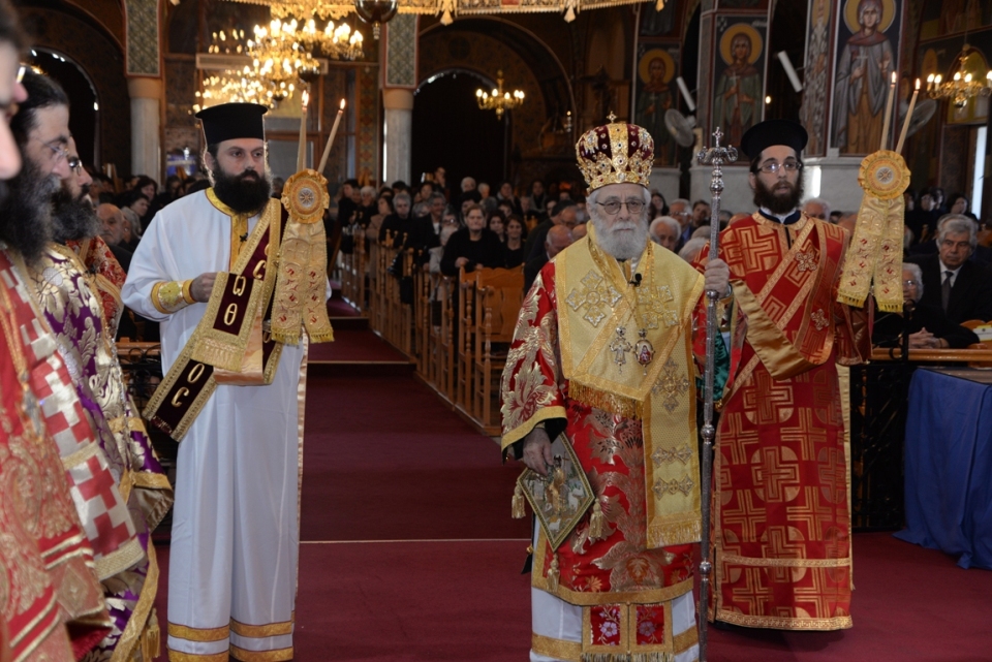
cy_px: 331
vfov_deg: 20.9
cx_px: 496
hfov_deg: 30.9
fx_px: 1792
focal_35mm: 65
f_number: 5.6
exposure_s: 1/60
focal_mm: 65
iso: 1000
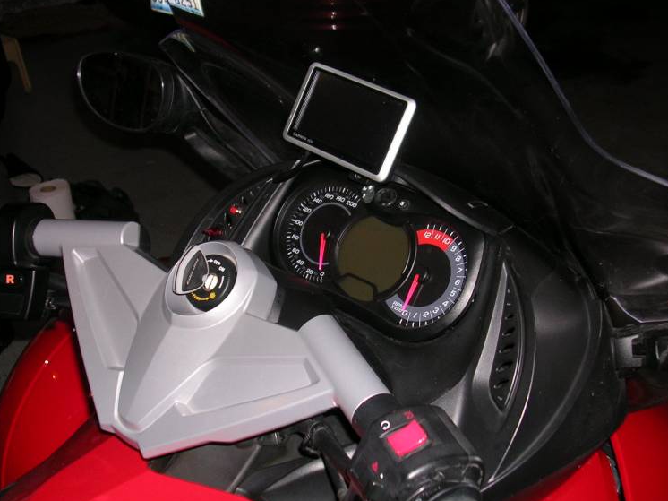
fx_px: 1042
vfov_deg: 27.0
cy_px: 250
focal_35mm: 54
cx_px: 334
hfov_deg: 35.6
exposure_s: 1/60.1
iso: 50
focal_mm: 8
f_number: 3.2
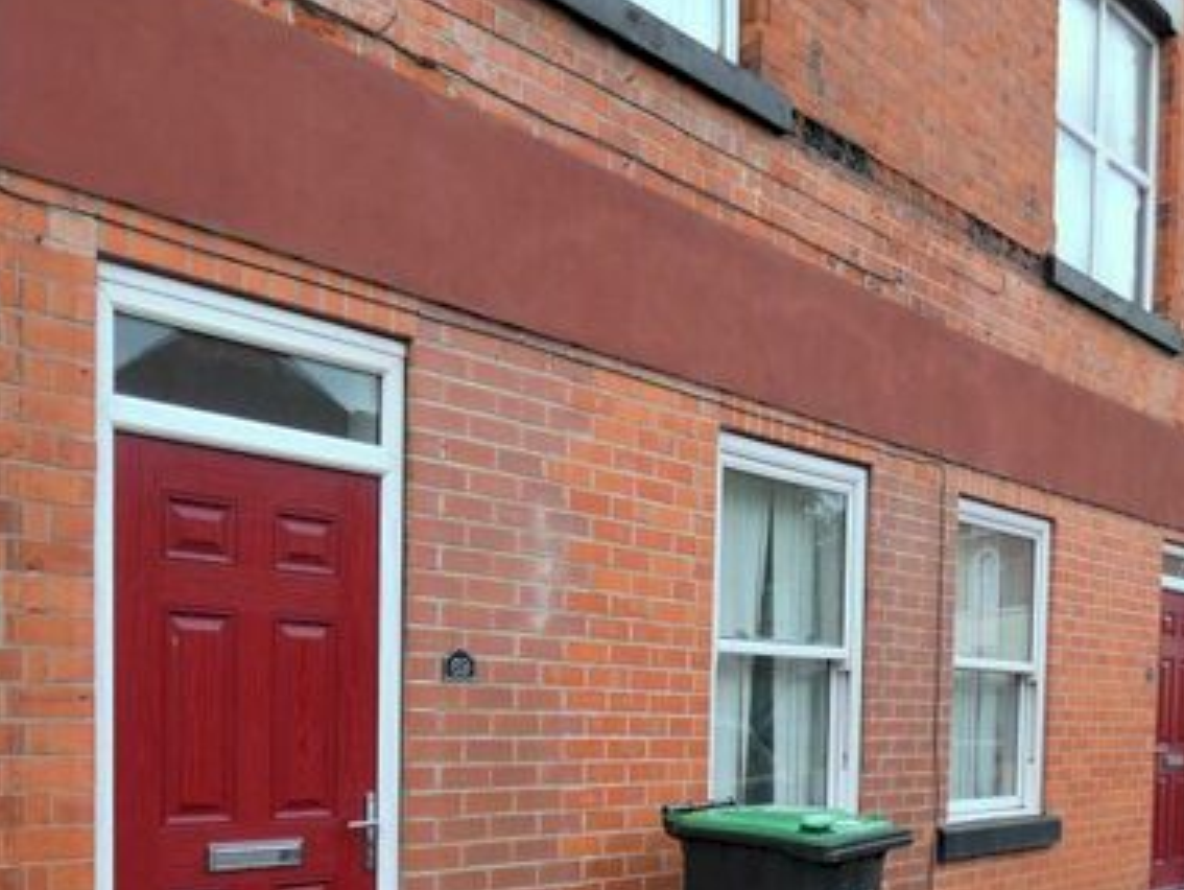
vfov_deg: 36.4
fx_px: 1266
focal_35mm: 37
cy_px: 791
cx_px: 539
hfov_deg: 50.0
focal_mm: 3.6
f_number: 2.8
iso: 80
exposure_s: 1/400
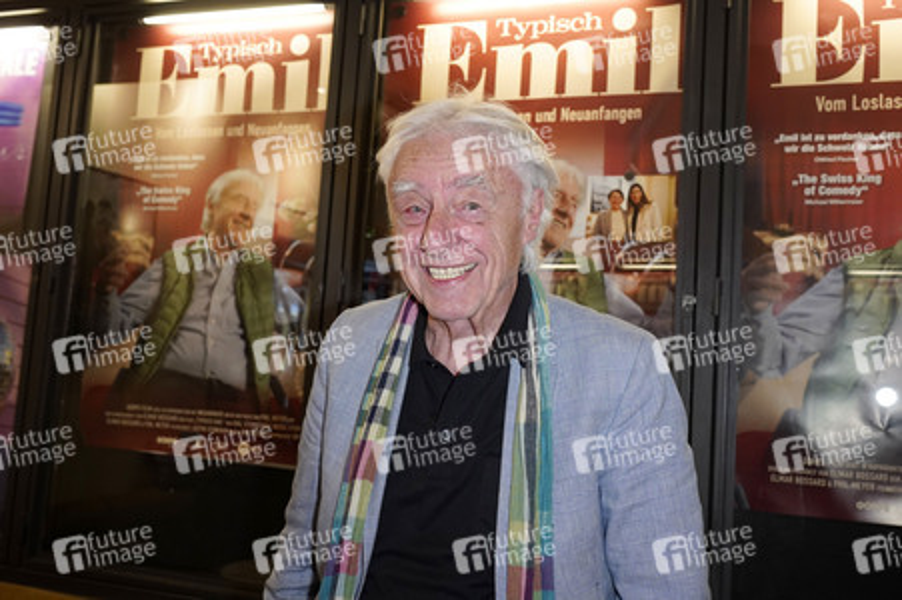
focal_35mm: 34
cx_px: 451
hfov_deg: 55.8
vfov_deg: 38.8
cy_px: 300
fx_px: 851
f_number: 5.6
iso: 2000
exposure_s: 1/100
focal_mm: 34
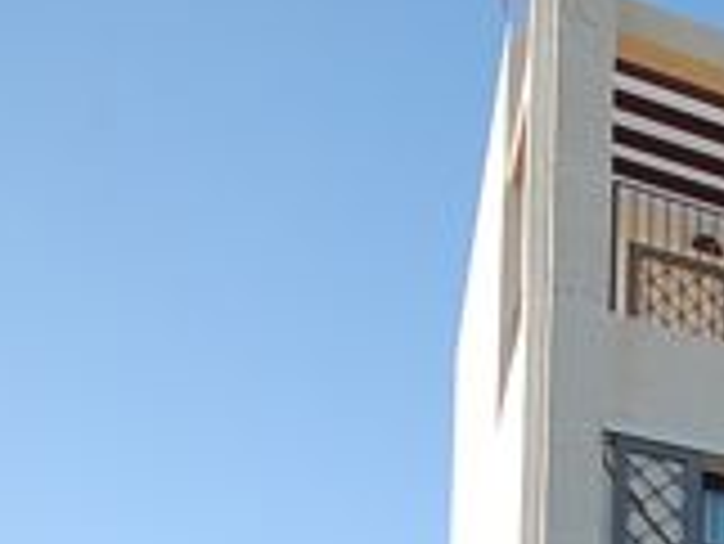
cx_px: 1198
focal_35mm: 63
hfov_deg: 22.5
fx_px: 1319
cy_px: 967
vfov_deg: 18.5
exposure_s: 1/250
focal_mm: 10
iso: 200
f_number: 8
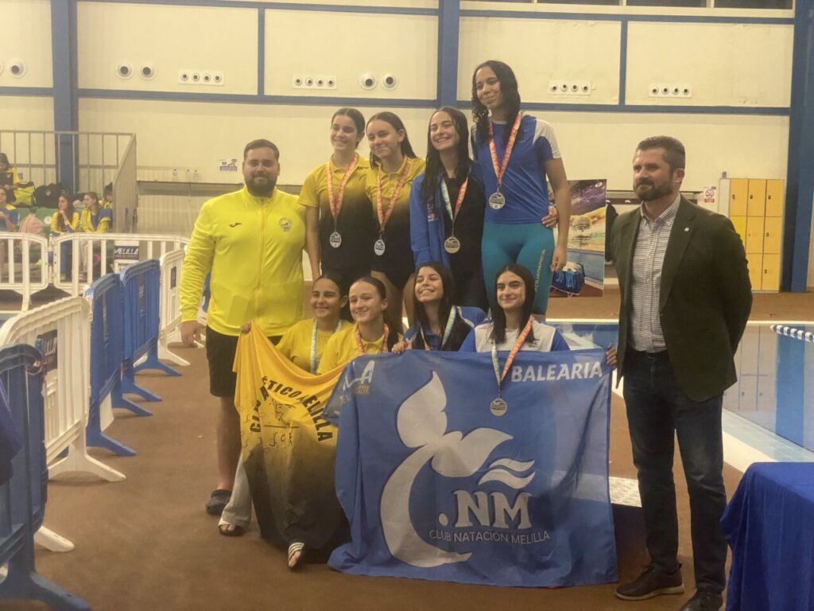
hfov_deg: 36.8
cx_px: 407
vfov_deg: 28.0
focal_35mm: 52
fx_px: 1223
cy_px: 306
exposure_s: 1/50
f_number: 2
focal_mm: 6
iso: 320
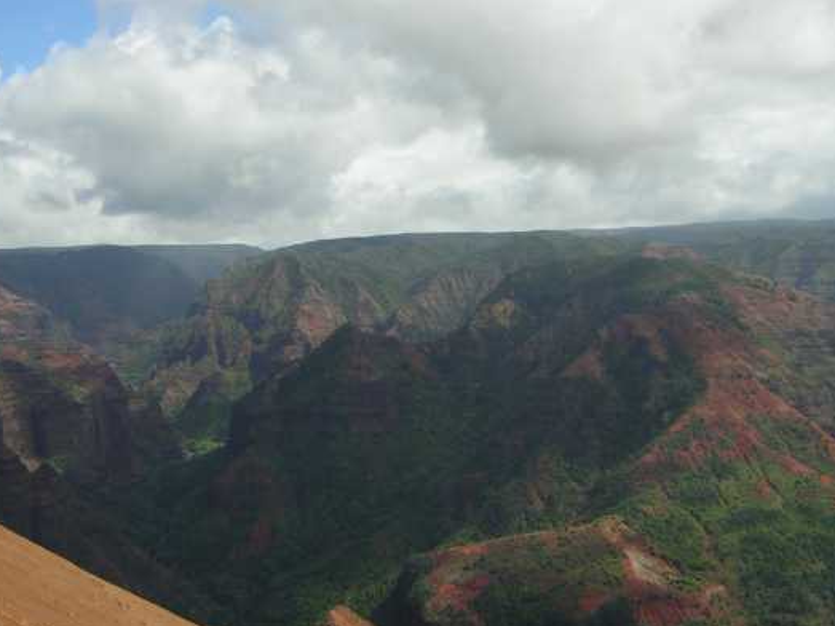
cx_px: 396
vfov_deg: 28.5
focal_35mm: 51
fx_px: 1230
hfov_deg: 37.5
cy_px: 266
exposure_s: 1/356
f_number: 5.6
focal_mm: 5.6
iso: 50
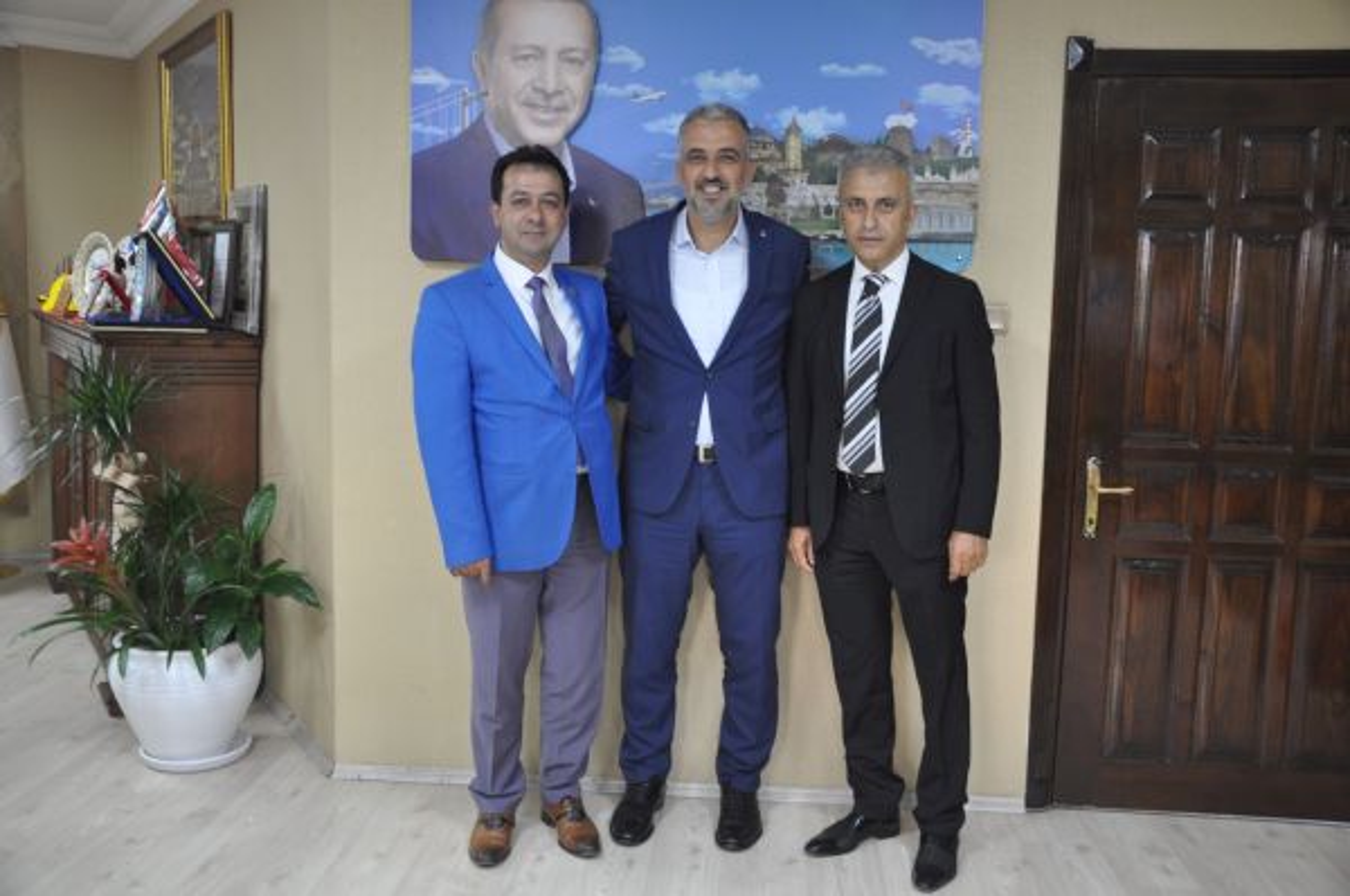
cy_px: 448
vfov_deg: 39.8
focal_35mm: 33
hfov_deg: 57.3
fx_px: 1236
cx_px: 675
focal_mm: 22
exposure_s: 1/15
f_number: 4
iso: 500
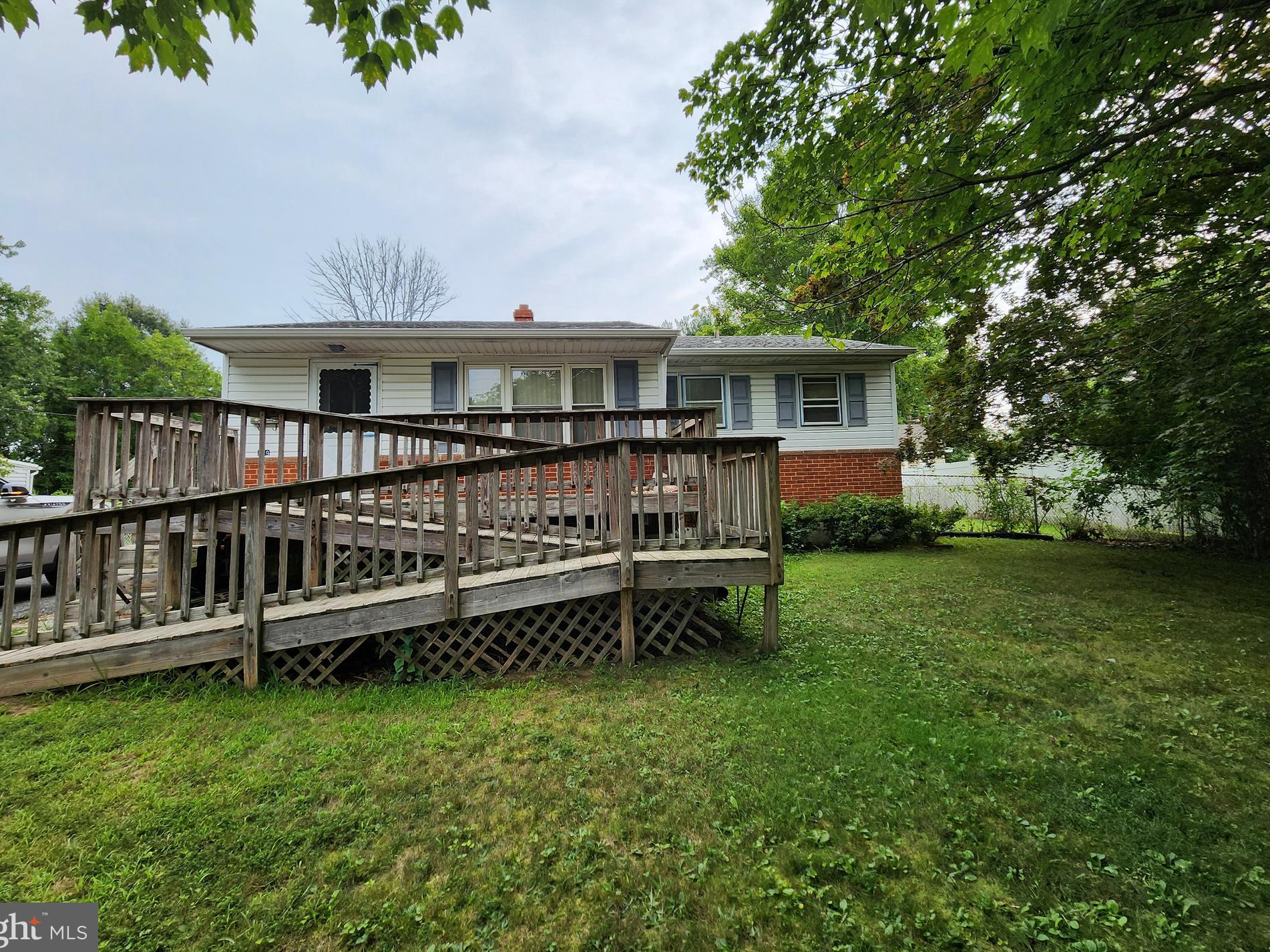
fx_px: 514
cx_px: 615
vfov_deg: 85.5
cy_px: 445
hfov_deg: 102.0
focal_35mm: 14
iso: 50
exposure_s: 1/719
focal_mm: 2.2
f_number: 2.2
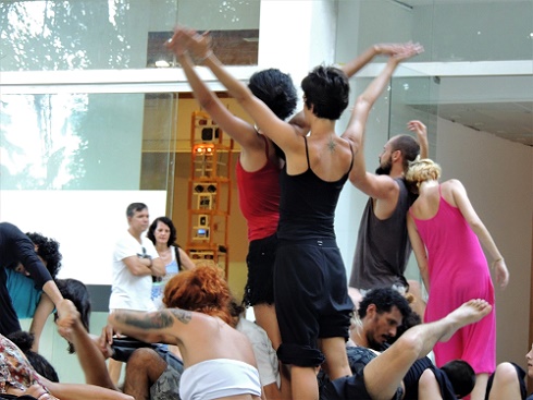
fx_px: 2232
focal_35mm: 145
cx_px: 266
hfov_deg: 13.6
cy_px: 200
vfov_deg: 10.2
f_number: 4.4
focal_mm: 25.8
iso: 800
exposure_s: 1/20
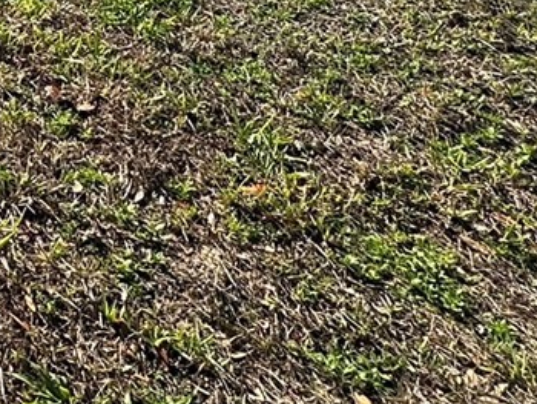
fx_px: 994
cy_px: -432
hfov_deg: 22.1
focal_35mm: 64
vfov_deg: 16.6
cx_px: -362
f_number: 2.2
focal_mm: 2.22
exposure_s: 1/1135
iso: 40
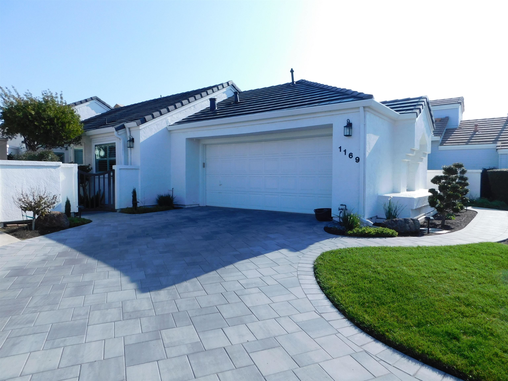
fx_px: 338
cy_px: 190
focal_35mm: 23
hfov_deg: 73.9
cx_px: 254
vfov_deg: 58.9
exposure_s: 1/1250
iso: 125
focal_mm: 4
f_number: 3
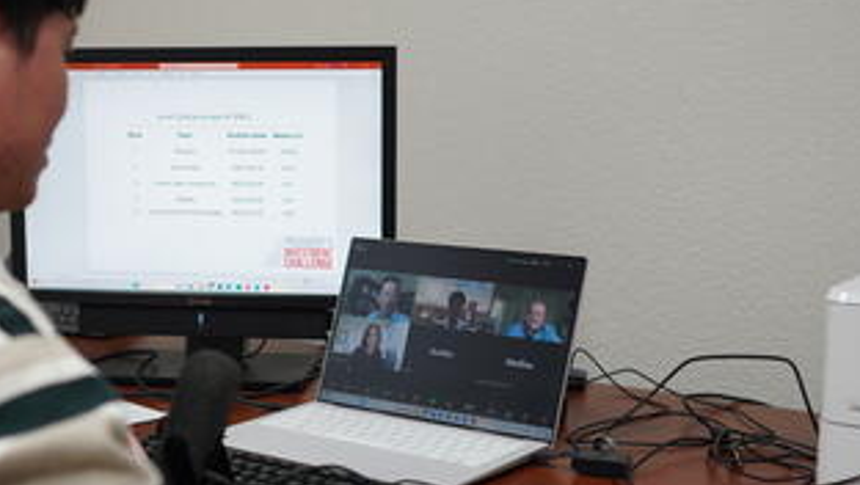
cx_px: 325
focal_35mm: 58
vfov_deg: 20.8
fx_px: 1324
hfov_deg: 35.8
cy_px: 270
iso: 100
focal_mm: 24
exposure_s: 1/80
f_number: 1.4
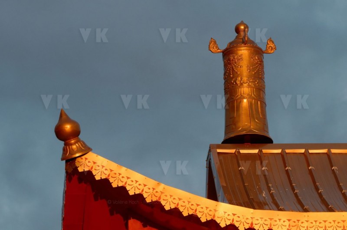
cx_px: 174
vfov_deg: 6.8
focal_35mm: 202
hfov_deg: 10.2
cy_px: 115
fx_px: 1948
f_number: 8
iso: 500
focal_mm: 135
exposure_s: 1/320
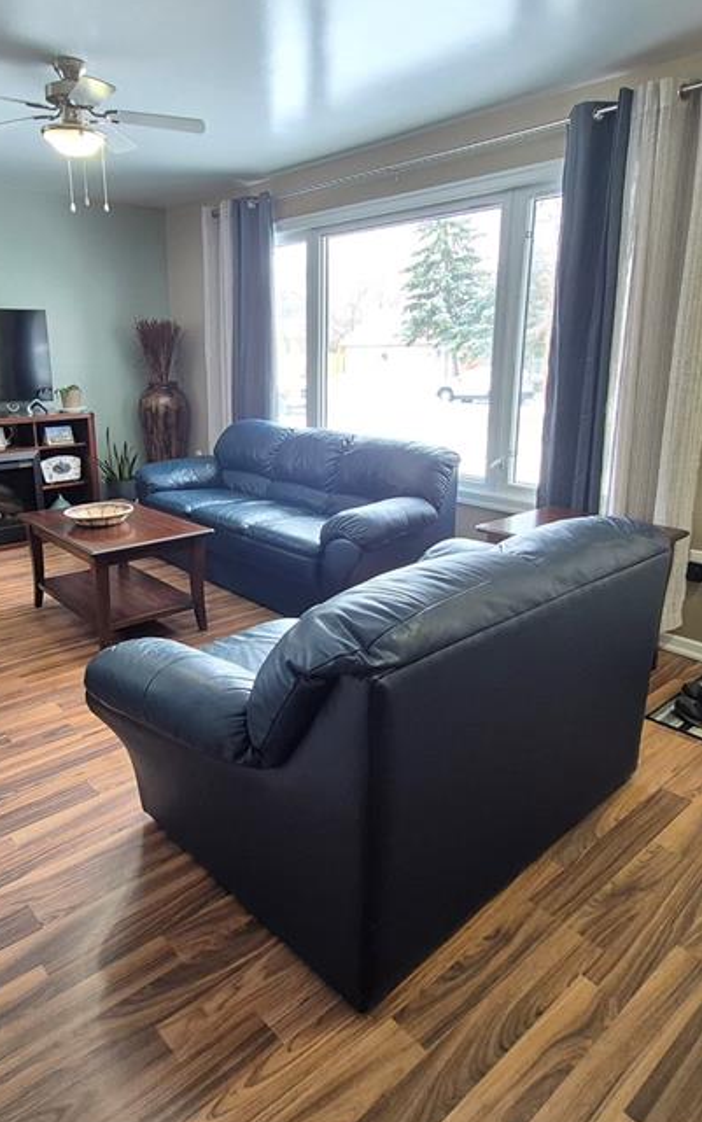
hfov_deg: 54.7
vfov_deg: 79.5
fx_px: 673
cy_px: 525
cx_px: 284
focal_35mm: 22
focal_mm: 1.74
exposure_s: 1/60
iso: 160
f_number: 2.2
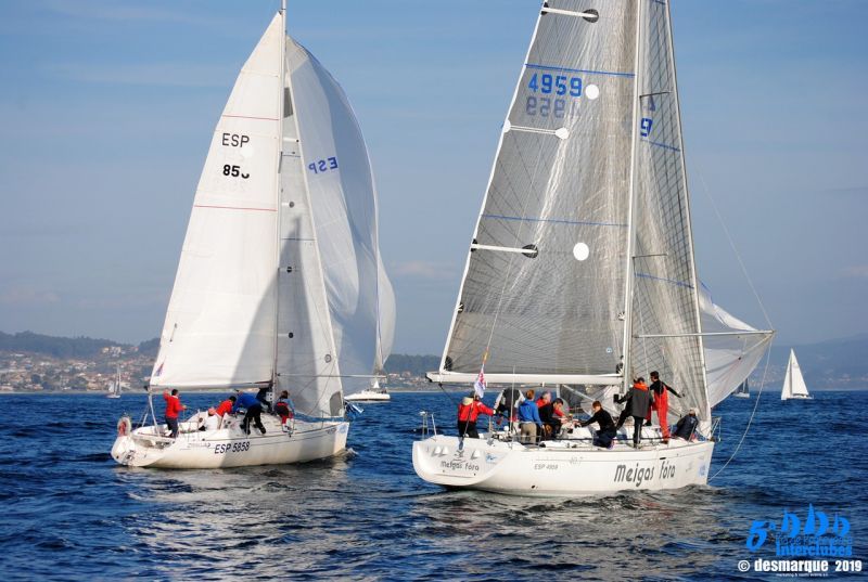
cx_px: 434
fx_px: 2247
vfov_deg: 14.8
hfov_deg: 21.9
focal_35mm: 93
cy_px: 291
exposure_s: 1/640
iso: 100
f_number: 6.3
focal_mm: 62
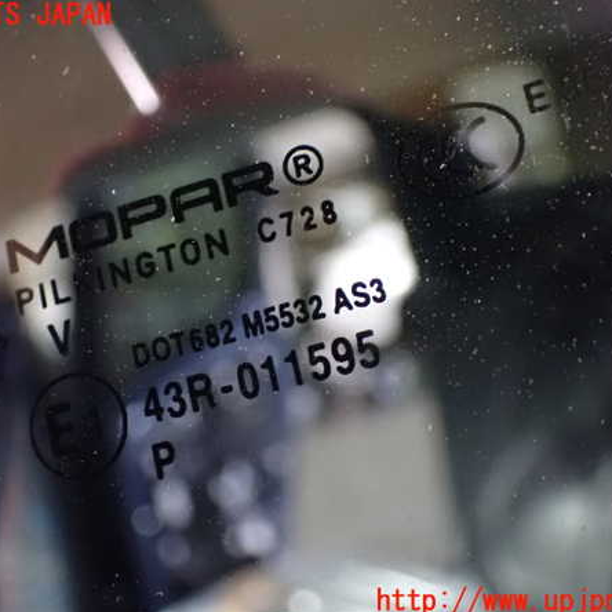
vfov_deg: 34.7
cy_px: 309
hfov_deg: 34.6
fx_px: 980
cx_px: 274
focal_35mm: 49
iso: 1600
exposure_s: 1/40
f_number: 2.8
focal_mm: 7.31
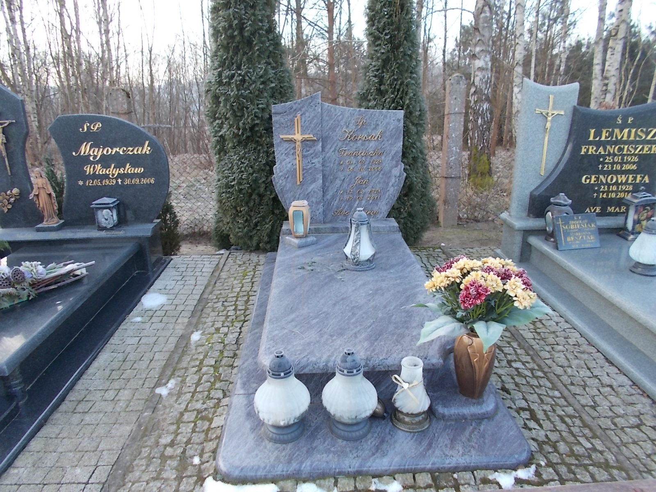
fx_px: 493
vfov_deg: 53.1
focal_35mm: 26
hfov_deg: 67.3
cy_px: 246
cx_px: 328
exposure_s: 1/80
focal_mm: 4.6
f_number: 3.2
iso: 80
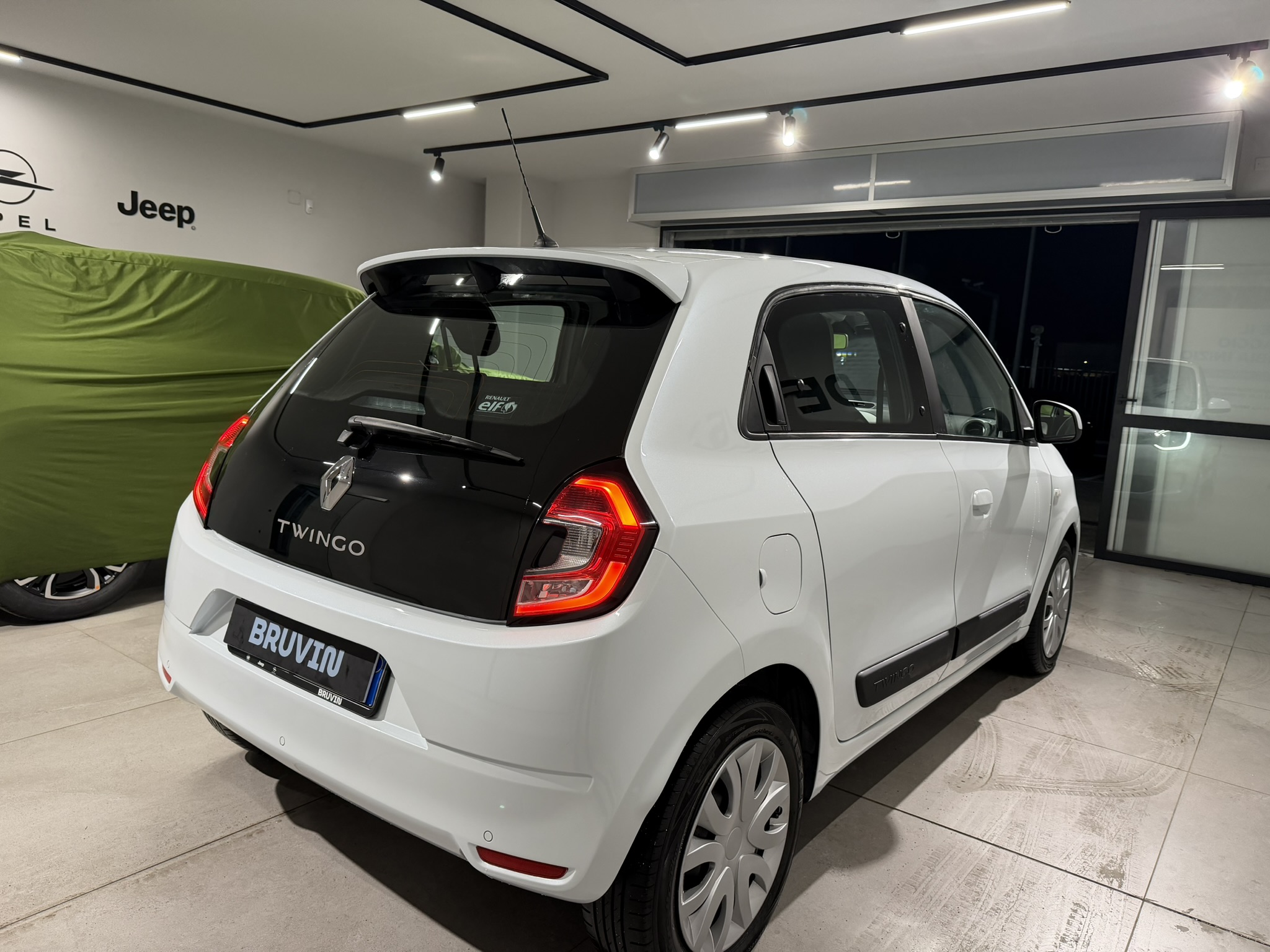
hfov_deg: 71.6
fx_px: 881
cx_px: 635
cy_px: 476
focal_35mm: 24
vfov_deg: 56.8
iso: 200
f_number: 1.78
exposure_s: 1/119
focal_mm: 6.76
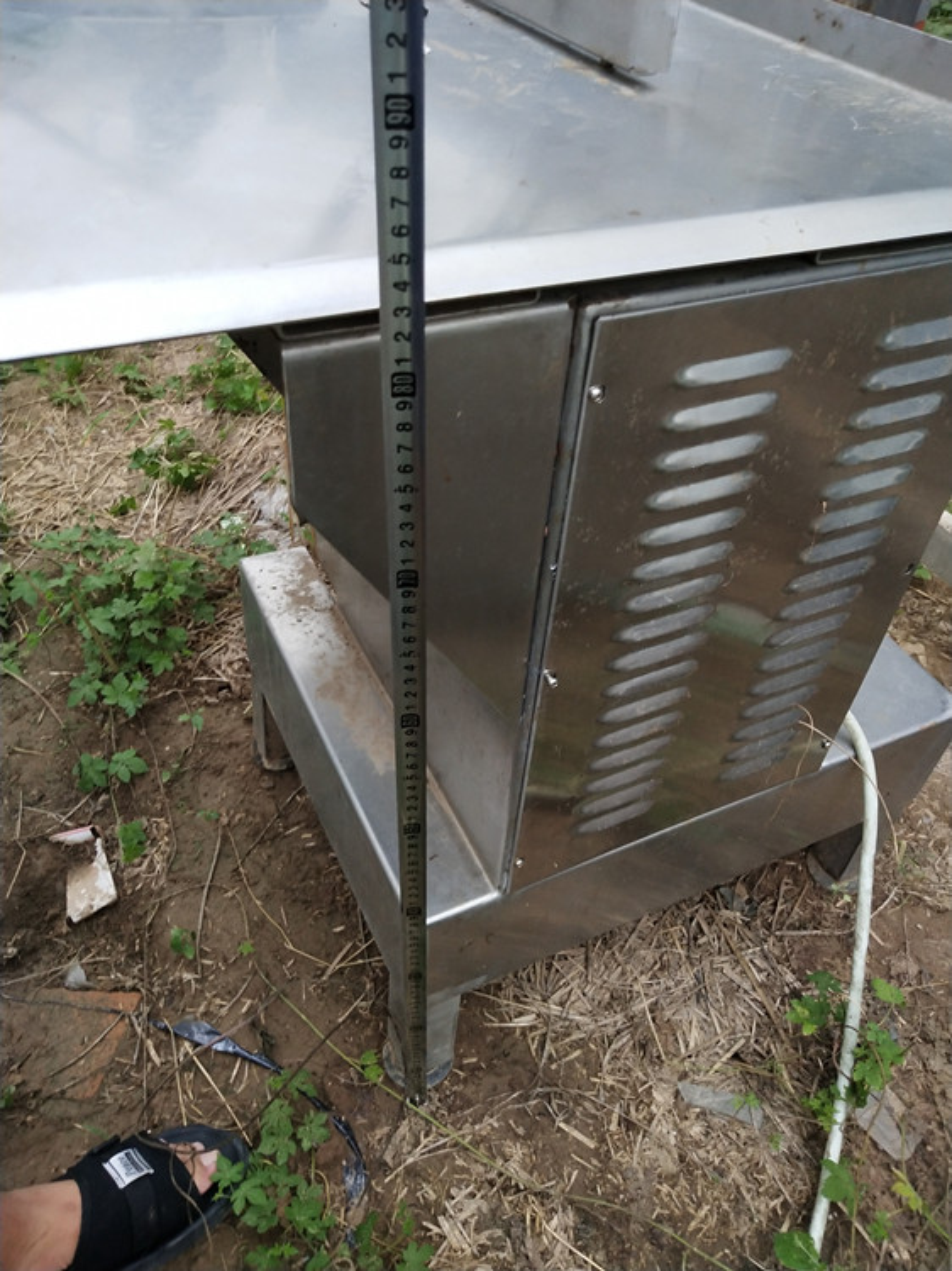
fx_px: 1101
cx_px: 476
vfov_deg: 60.0
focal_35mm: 30
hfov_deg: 46.8
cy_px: 636
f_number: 1.8
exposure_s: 1/50
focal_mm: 3.95
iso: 292
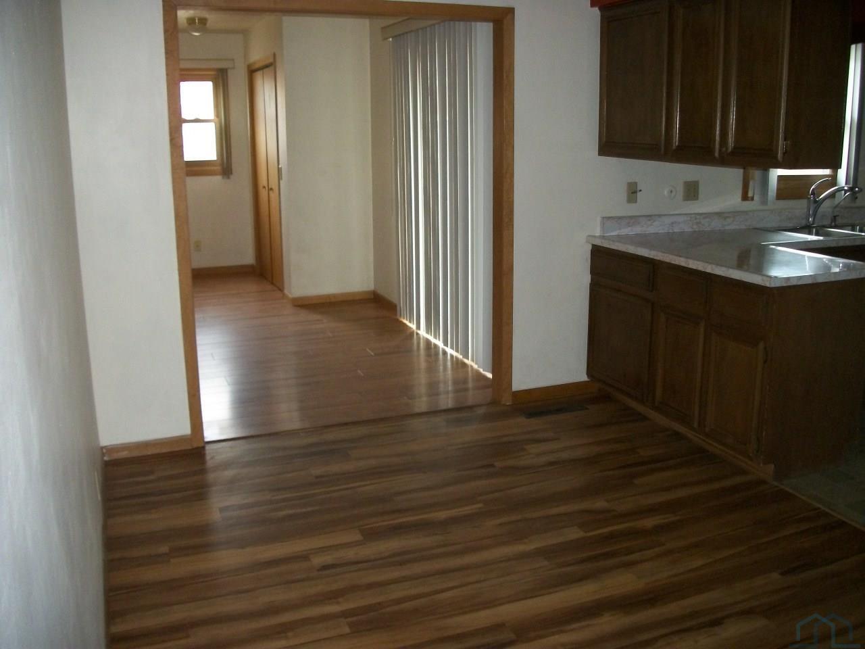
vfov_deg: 44.2
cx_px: 432
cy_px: 324
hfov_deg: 56.8
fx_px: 800
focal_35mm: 32
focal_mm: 5.7
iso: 250
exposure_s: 1/30
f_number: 2.9
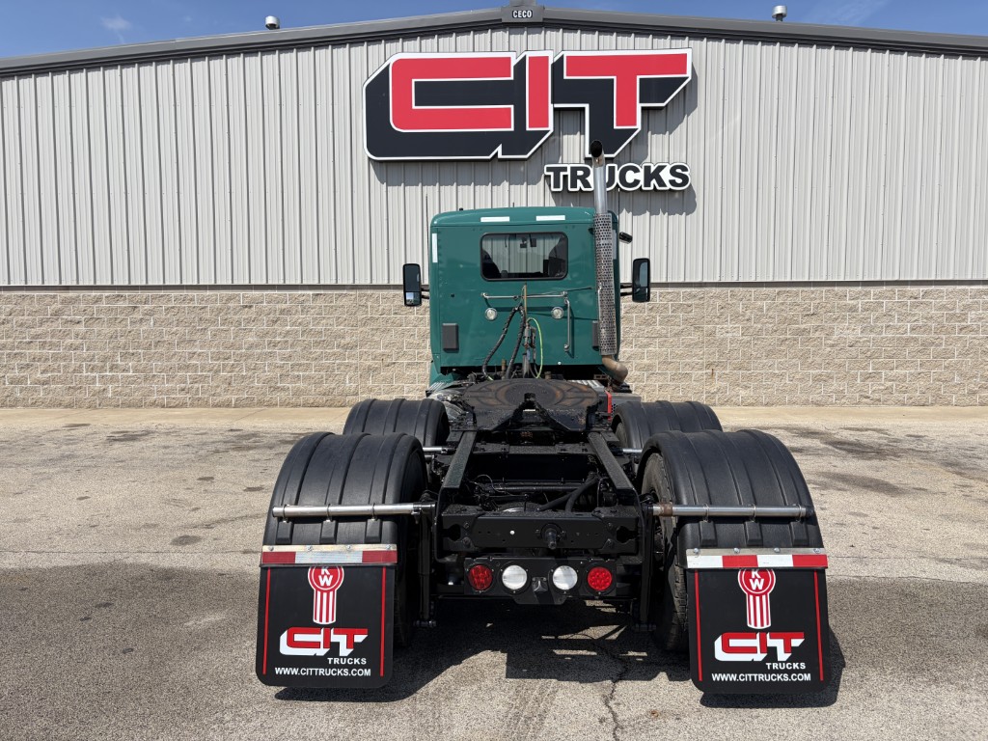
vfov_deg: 53.1
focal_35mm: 26
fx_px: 742
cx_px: 494
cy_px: 370
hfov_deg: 67.3
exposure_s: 1/4608
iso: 50
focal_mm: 5.96
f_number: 1.6
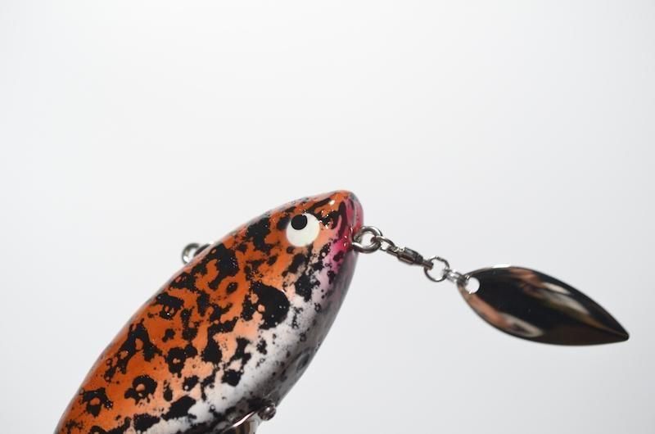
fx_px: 1089
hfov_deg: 33.5
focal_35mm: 60
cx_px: 328
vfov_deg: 22.5
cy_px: 217
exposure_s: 1/100
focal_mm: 40
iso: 800
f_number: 5
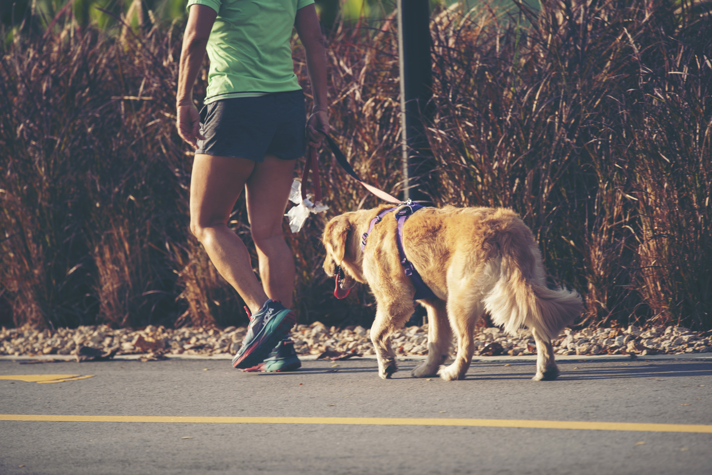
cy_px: 238
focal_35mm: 300
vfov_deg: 4.6
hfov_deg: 6.9
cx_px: 356
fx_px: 5934
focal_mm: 300
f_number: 4
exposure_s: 1/400
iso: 50
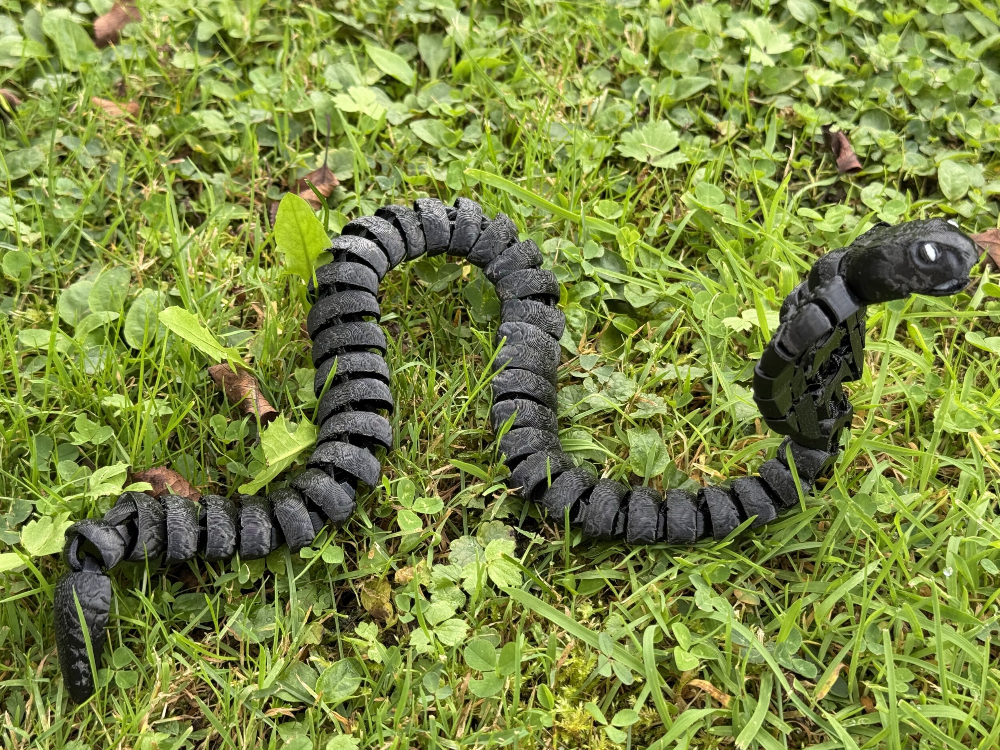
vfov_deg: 29.7
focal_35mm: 49
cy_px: 382
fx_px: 1416
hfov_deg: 38.9
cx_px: 505
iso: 64
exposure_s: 1/272
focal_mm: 6.76
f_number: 1.78
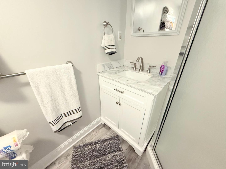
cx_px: 113
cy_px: 84
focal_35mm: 14
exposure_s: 1/60
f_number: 2.2
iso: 640
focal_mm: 2.22
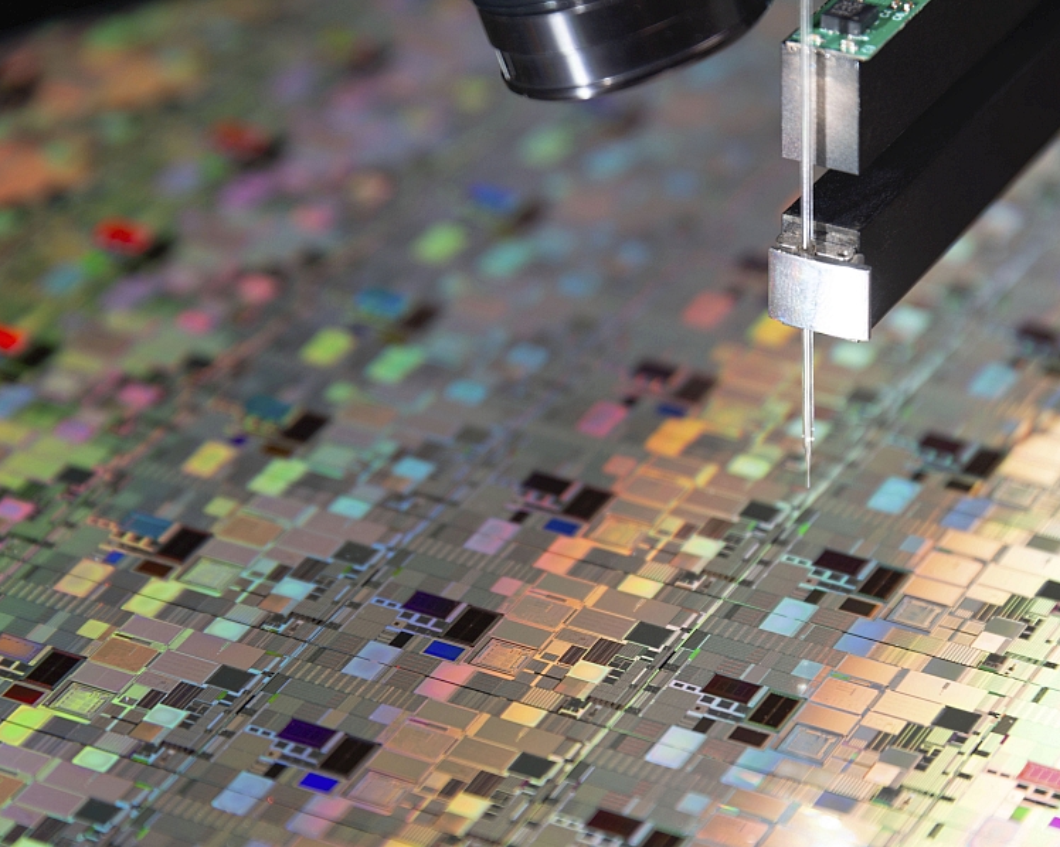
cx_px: 587
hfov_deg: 5.7
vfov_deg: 4.6
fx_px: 10632
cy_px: 423
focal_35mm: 339
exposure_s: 1/250
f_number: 8
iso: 200
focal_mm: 300
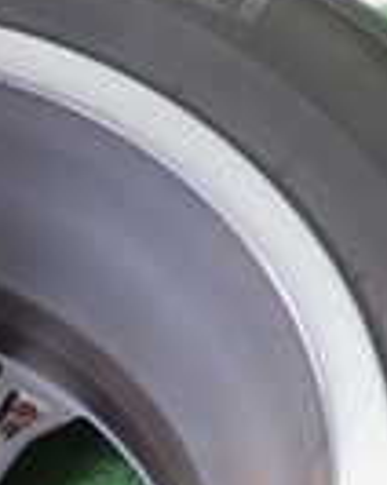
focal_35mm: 110
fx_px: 1579
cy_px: 620
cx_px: -212
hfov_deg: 13.1
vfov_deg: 16.6
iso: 200
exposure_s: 1/50
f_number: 2
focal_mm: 4.5
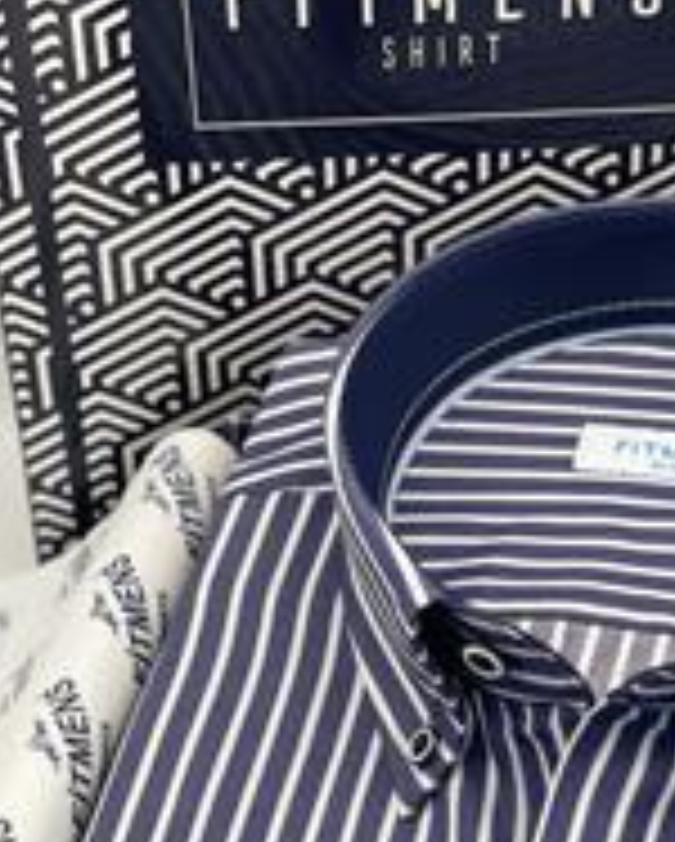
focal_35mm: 112
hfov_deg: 13.7
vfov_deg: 16.9
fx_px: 2792
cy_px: 723
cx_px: 585
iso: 32
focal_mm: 6
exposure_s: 1/100
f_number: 2
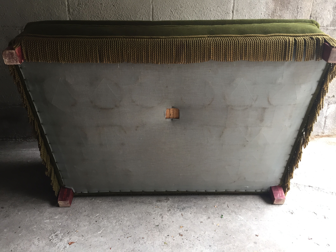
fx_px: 281
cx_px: 168
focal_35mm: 29
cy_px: 126
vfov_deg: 48.2
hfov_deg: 61.7
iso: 32
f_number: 2.2
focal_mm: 4.15
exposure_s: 1/33
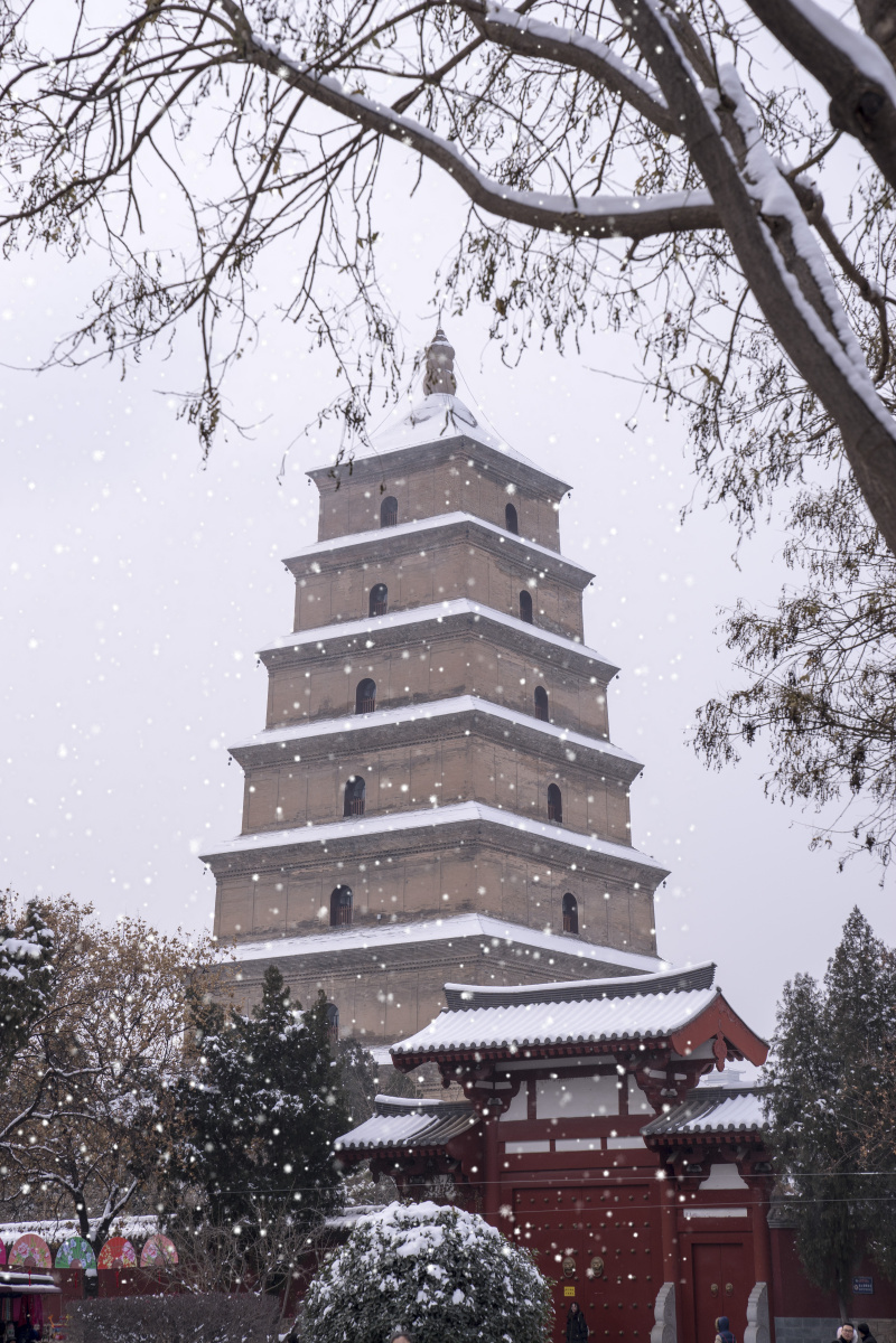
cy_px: 672
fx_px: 2613
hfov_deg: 19.5
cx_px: 448
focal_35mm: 70
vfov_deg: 28.8
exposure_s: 1/400
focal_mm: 70
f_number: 7.1
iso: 100
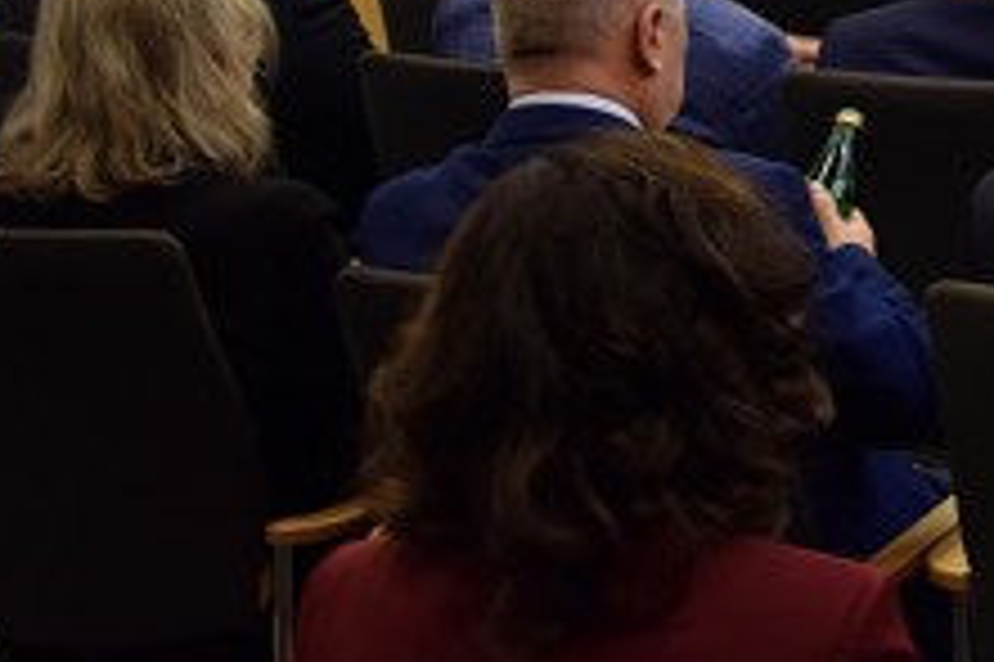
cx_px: 1473
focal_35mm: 127
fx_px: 3495
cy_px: -430
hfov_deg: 15.0
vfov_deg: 10.3
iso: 400
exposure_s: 1/80
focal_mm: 25
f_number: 4.5
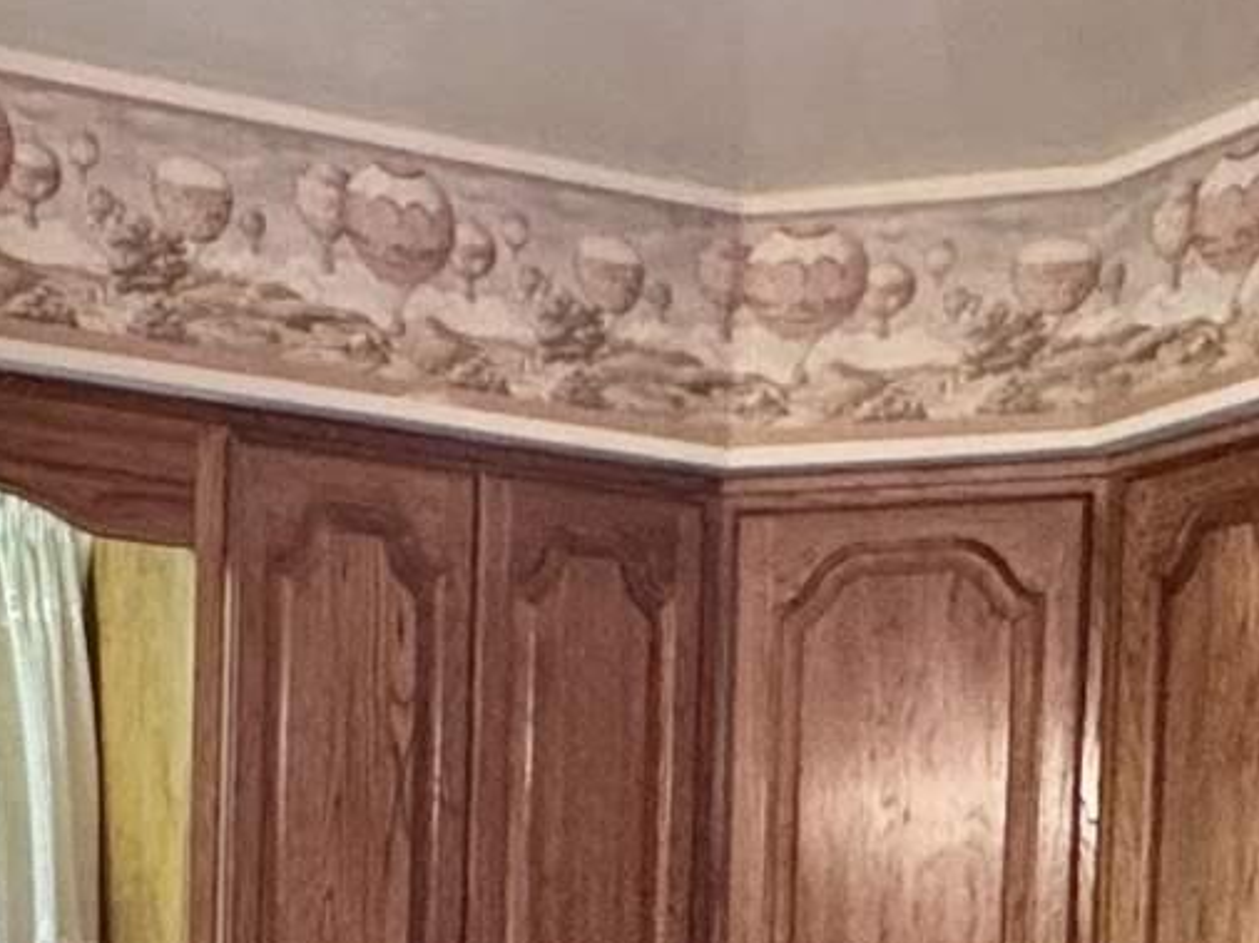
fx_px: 3090
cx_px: 187
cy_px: 1498
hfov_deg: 22.6
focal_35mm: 85
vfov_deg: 15.7
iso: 500
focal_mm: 2.22
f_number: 2.2
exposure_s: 1/60
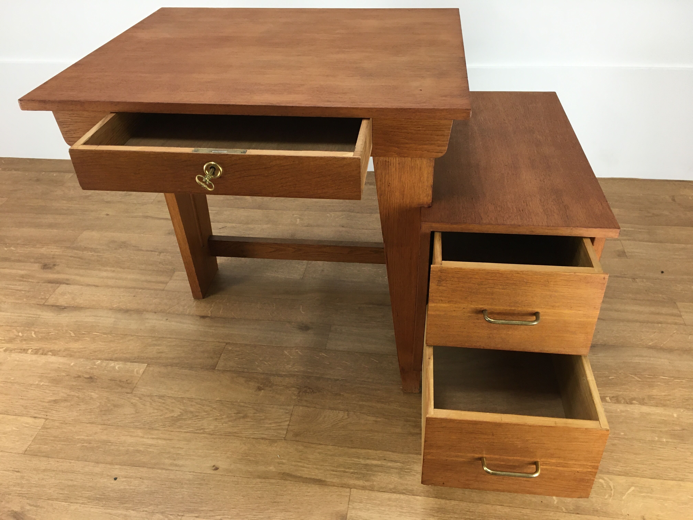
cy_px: 260
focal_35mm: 29
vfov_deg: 48.2
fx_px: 581
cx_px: 346
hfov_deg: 61.7
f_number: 2.2
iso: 64
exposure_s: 1/33
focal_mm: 4.15
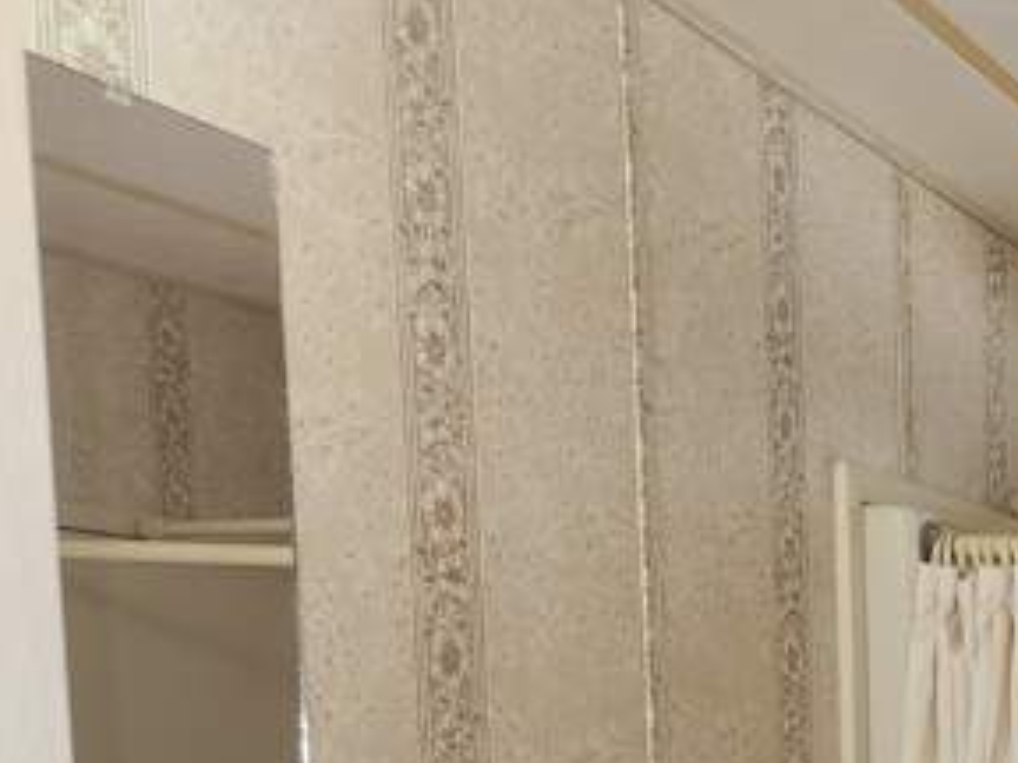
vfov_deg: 20.5
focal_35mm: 64
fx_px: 1882
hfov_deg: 26.2
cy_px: 1053
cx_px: 1294
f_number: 1.8
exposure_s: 1/60
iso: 100
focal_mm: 5.4
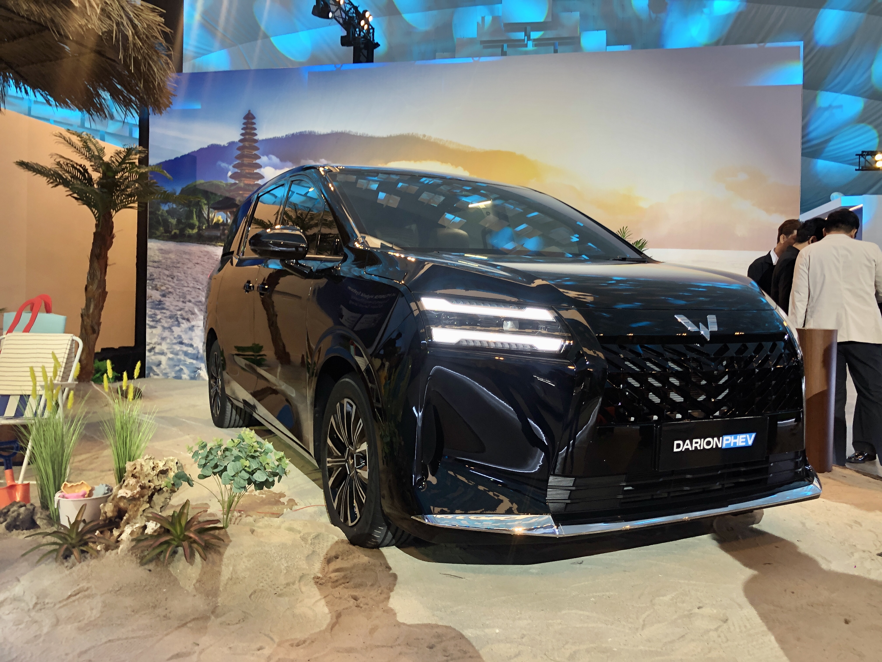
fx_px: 713
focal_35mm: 28
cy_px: 331
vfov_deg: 49.7
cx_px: 441
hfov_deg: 63.4
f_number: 1.8
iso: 160
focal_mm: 4
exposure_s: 1/101
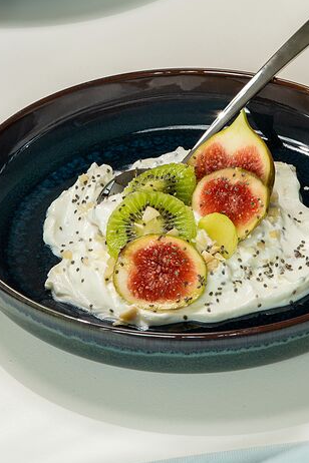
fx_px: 2536
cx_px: 186
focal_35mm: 197
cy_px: 116
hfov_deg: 7.0
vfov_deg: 10.4
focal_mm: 105
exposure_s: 1/60
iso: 100
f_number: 3.2
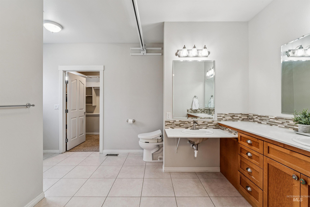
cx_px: 155
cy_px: 104
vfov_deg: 73.4
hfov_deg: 96.4
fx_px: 139
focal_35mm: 16
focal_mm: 16.1
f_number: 13
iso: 400
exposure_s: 1/8
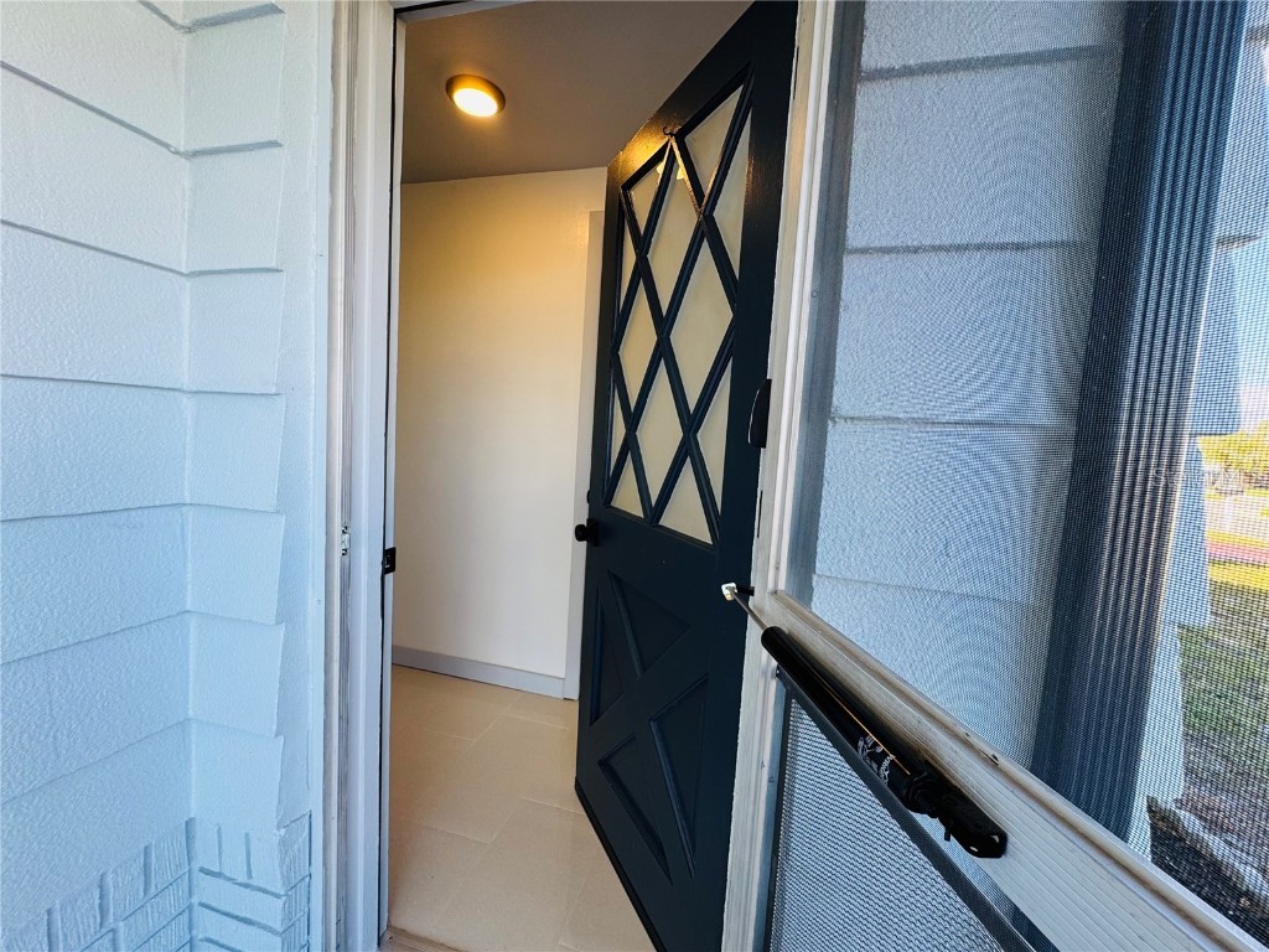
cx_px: 634
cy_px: 476
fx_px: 513
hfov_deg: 102.1
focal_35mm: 14
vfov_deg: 85.7
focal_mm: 2.22
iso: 64
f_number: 2.2
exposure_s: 1/120
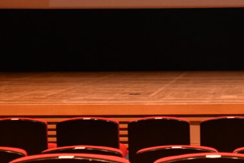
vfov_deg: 17.2
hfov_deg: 25.8
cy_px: -59
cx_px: 249
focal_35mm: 74
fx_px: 502
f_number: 5
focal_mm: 18
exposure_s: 1/50
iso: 2000
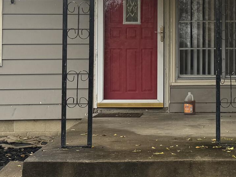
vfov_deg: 14.5
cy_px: 24
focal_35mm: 101
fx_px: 689
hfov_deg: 19.1
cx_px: 215
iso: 80
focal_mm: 6.76
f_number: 1.78
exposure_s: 1/460
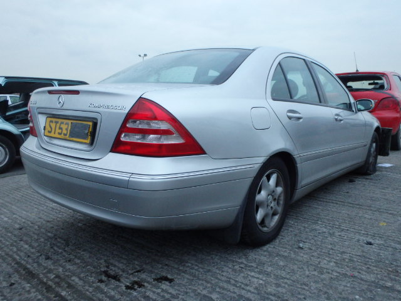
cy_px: 150
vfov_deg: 49.7
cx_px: 200
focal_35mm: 28
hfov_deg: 63.4
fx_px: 324
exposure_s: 1/30
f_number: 3.9
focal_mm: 5
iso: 500
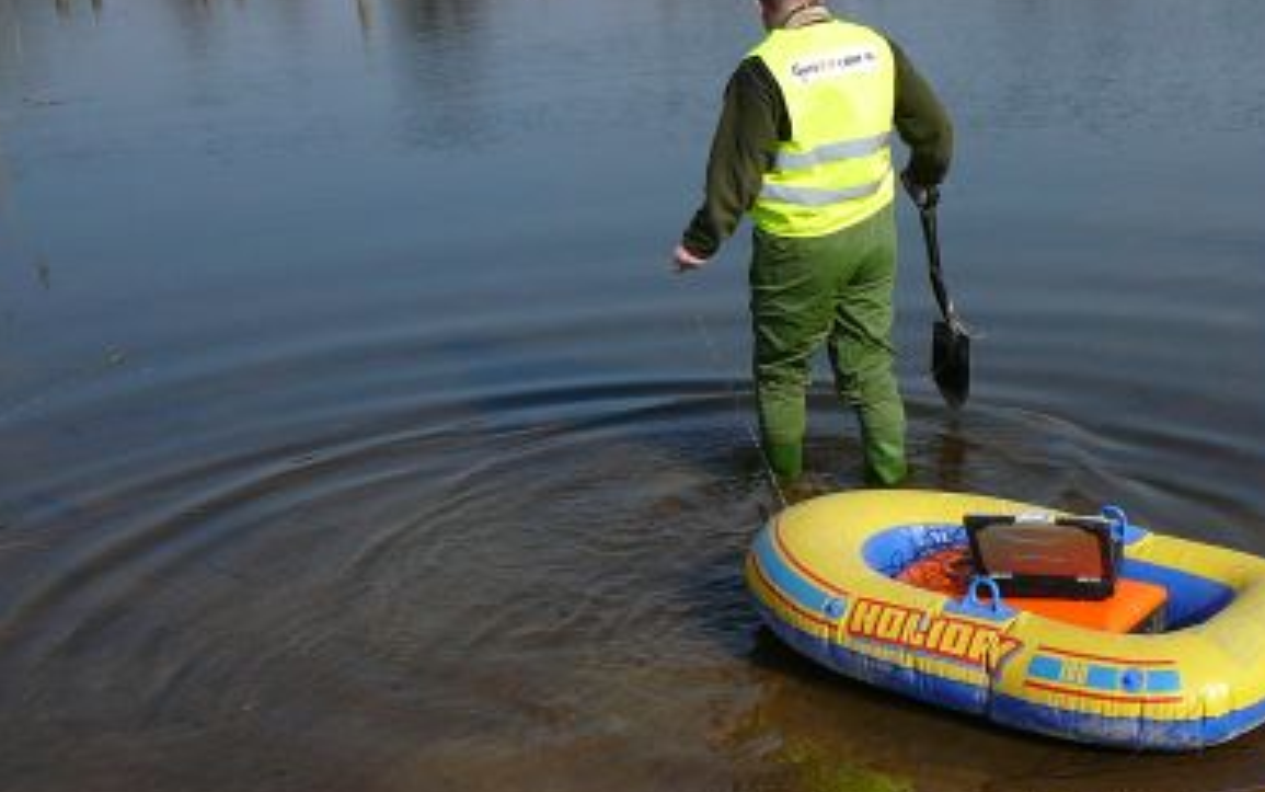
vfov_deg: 24.4
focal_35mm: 53
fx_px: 1828
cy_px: 442
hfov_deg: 37.7
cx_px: 848
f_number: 2.8
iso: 80
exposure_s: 1/800
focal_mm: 5.2
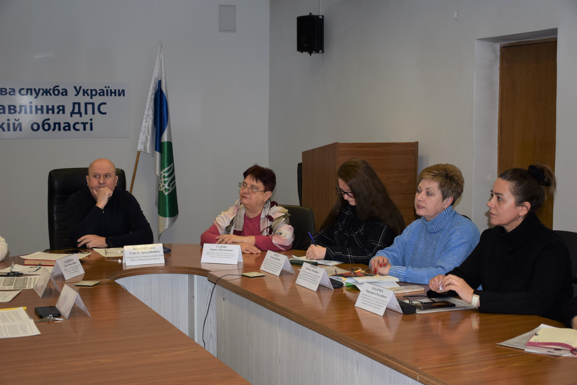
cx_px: 288
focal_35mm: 51
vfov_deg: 26.5
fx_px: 817
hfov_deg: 38.9
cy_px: 192
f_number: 4.2
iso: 800
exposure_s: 1/200
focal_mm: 34
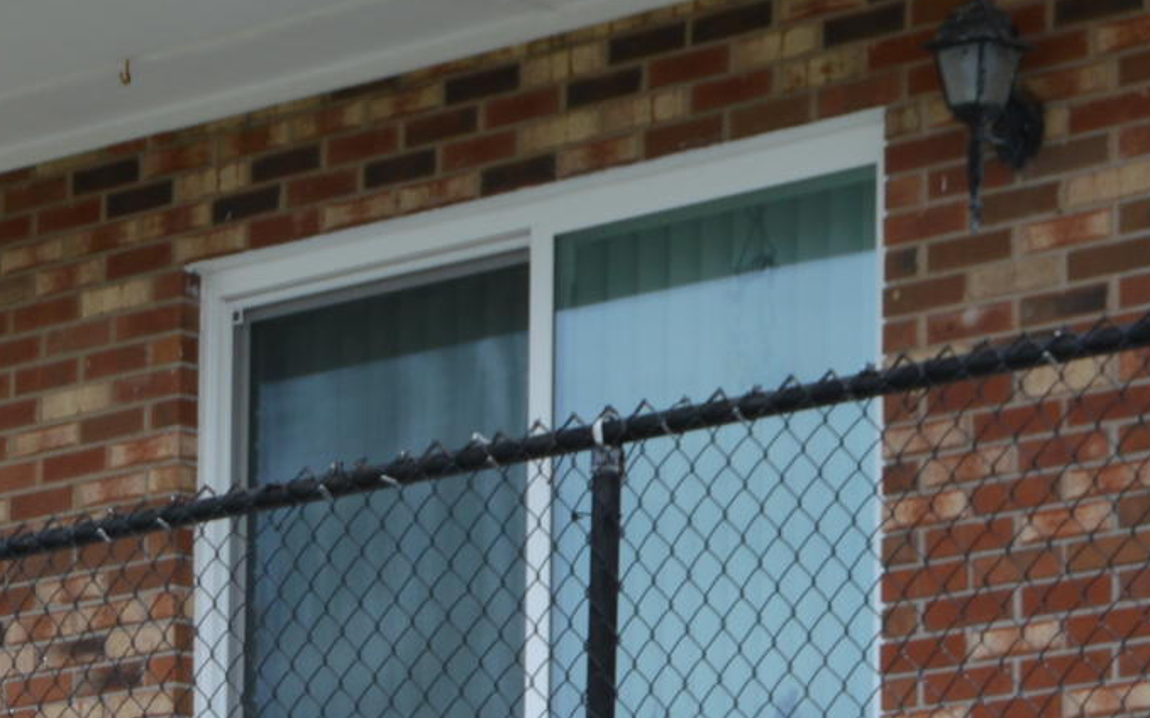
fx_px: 6557
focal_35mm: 209
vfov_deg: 6.2
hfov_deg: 9.7
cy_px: 1152
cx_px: -676
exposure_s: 1/250
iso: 100
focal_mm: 31
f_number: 8
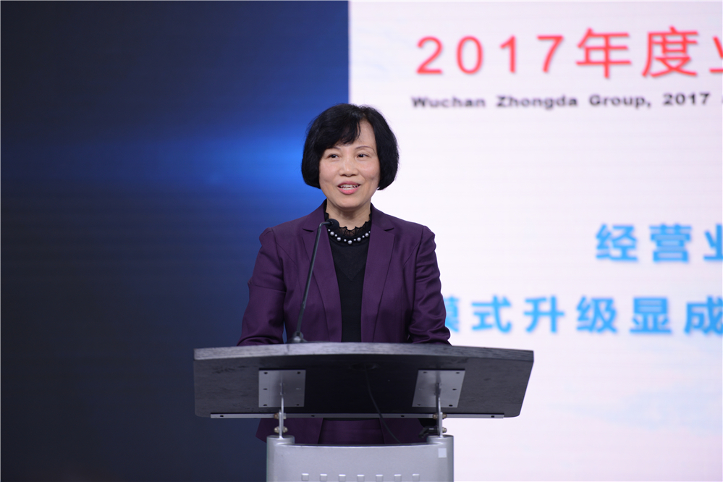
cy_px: 241
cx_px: 362
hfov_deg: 10.3
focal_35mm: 200
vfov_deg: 6.9
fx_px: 4016
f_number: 2.8
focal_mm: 200
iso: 250
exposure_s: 1/125
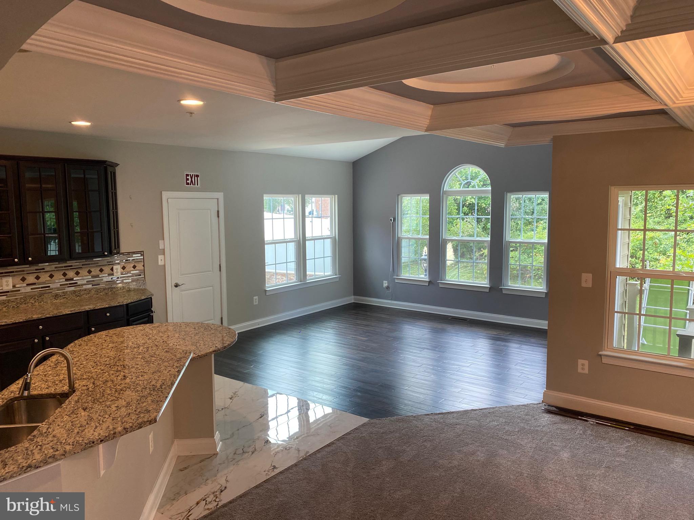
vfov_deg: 53.1
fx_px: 521
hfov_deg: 67.3
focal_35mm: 26
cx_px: 347
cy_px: 260
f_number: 1.8
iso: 125
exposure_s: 1/120
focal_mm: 4.25
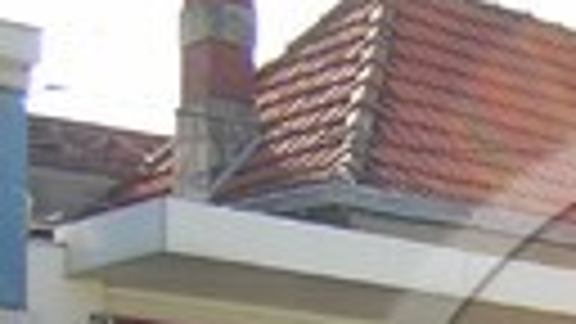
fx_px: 1741
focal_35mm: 114
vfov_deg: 10.1
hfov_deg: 17.3
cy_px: 576
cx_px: 803
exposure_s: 1/490
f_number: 2.6
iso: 100
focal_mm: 4.7
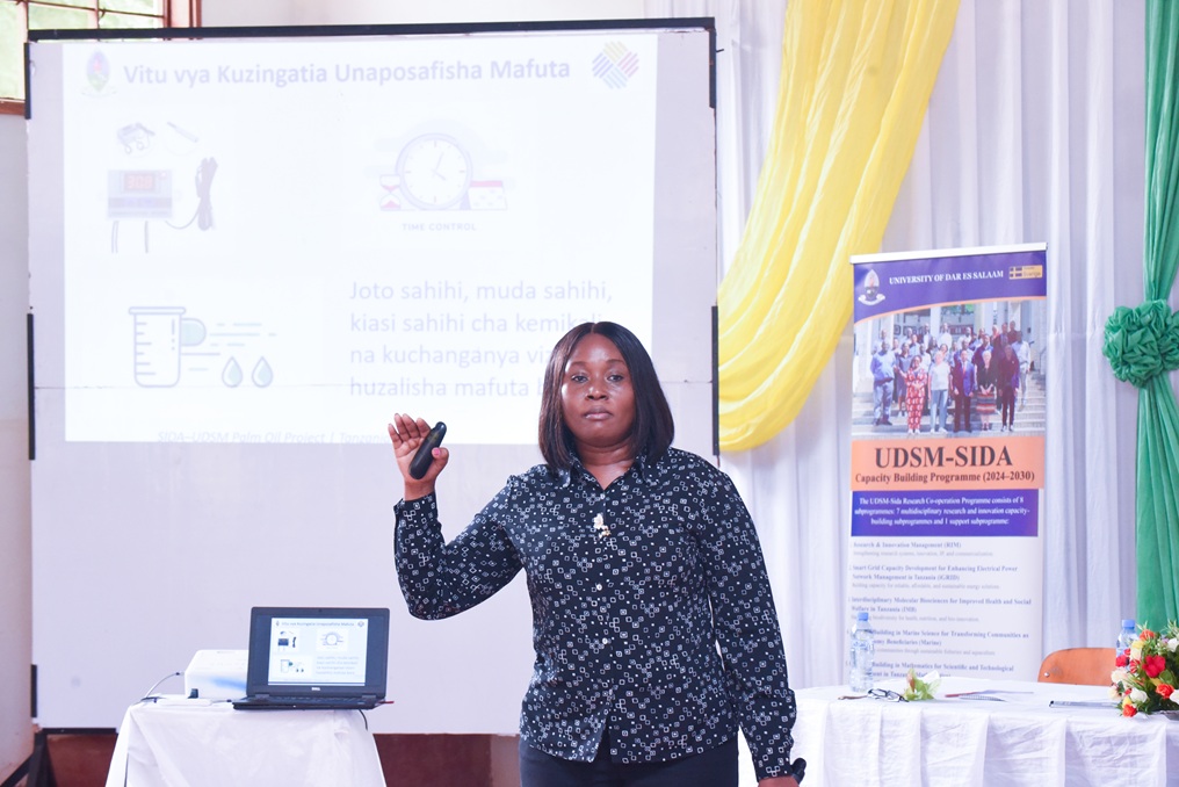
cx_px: 590
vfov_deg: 13.0
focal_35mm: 105
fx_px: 3440
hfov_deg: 19.5
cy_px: 394
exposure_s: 1/125
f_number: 8
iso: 5000
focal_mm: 105
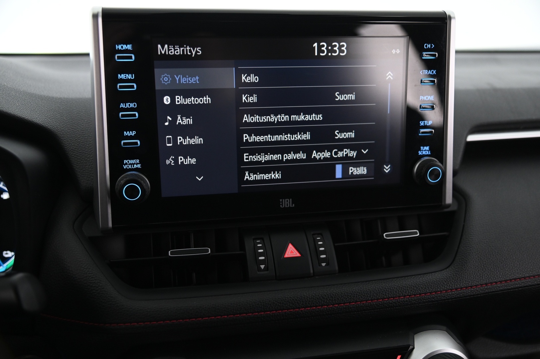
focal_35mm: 38
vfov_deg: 35.0
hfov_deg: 50.7
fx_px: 570
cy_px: 180
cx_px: 270
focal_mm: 38
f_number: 4
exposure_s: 1/30
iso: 2000
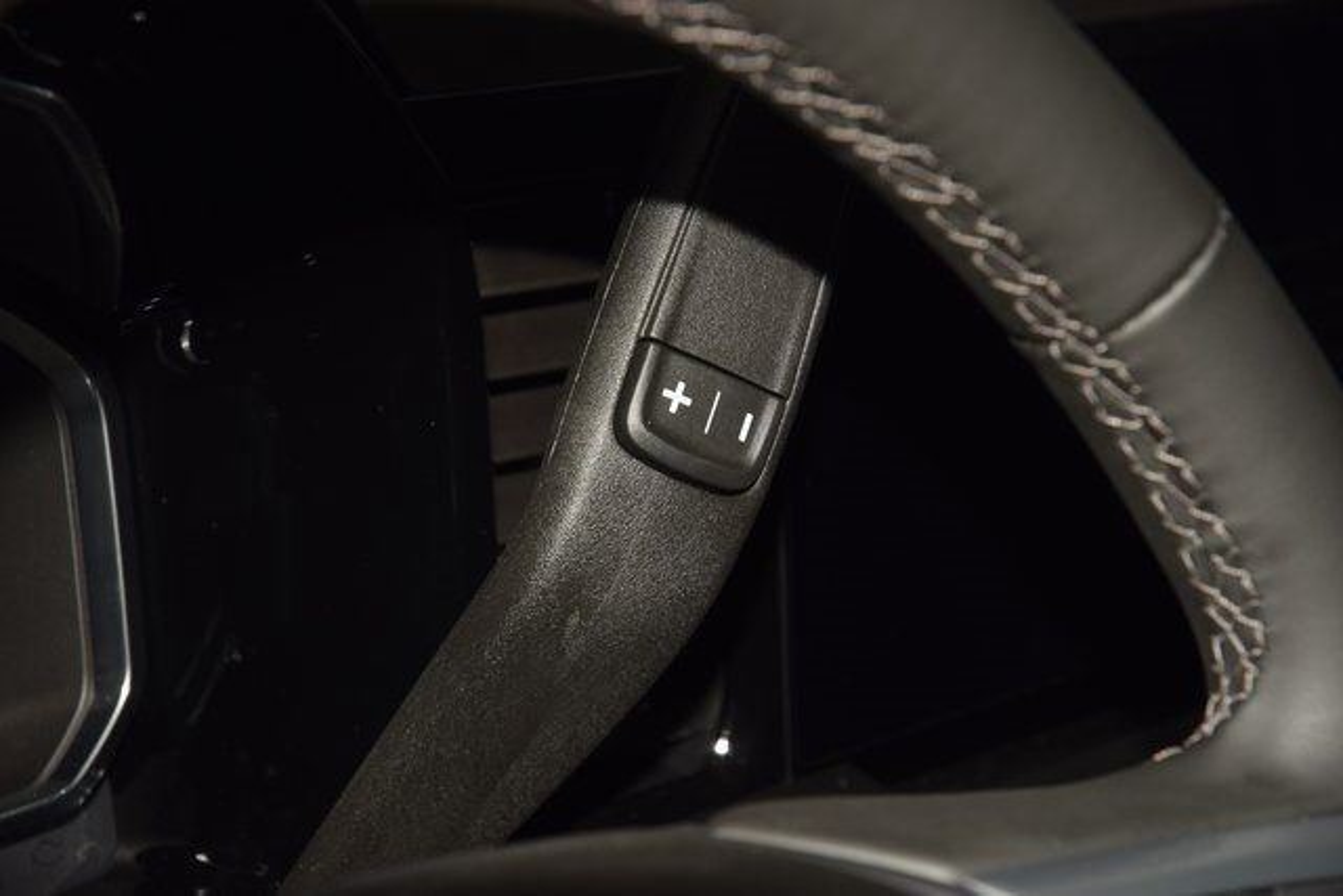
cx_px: 672
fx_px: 3918
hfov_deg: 19.5
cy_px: 448
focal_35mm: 105
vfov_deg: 13.0
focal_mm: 70
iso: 100
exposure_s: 1/125
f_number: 8
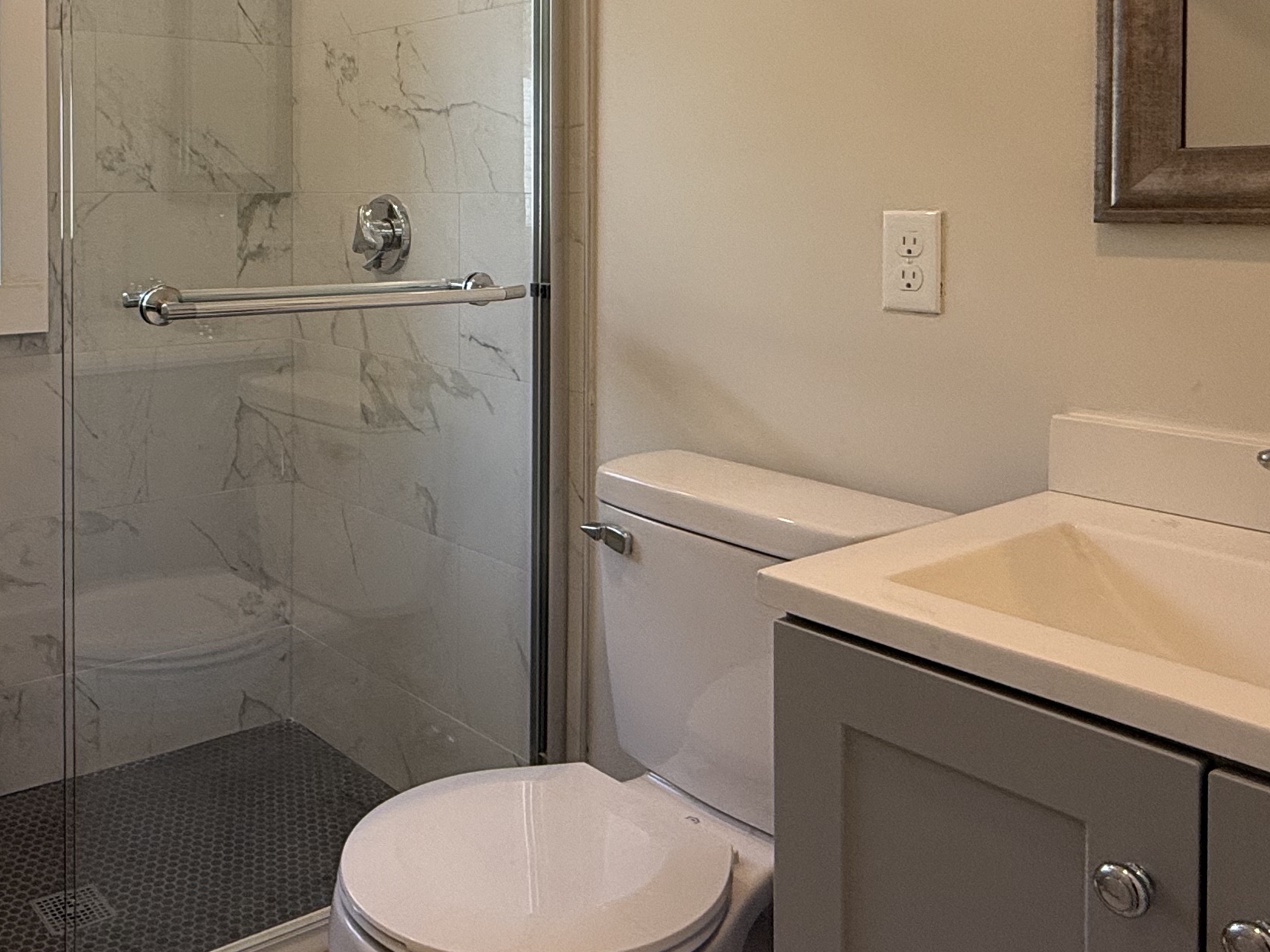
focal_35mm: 34
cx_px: 327
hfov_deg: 51.8
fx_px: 1247
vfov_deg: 40.4
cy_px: 217
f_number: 2.2
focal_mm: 2.22
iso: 100
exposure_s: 1/99
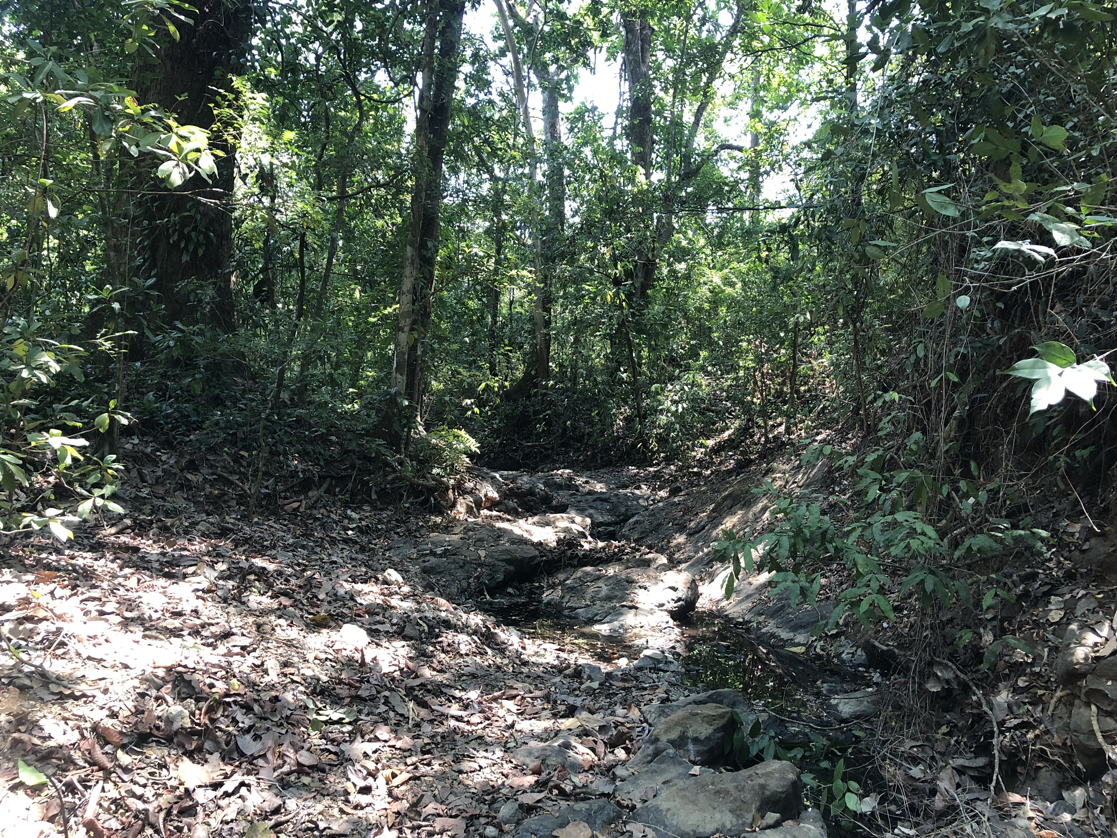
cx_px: 558
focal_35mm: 28
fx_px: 904
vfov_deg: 49.7
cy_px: 419
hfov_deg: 63.4
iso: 20
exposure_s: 1/40
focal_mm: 4
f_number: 1.8
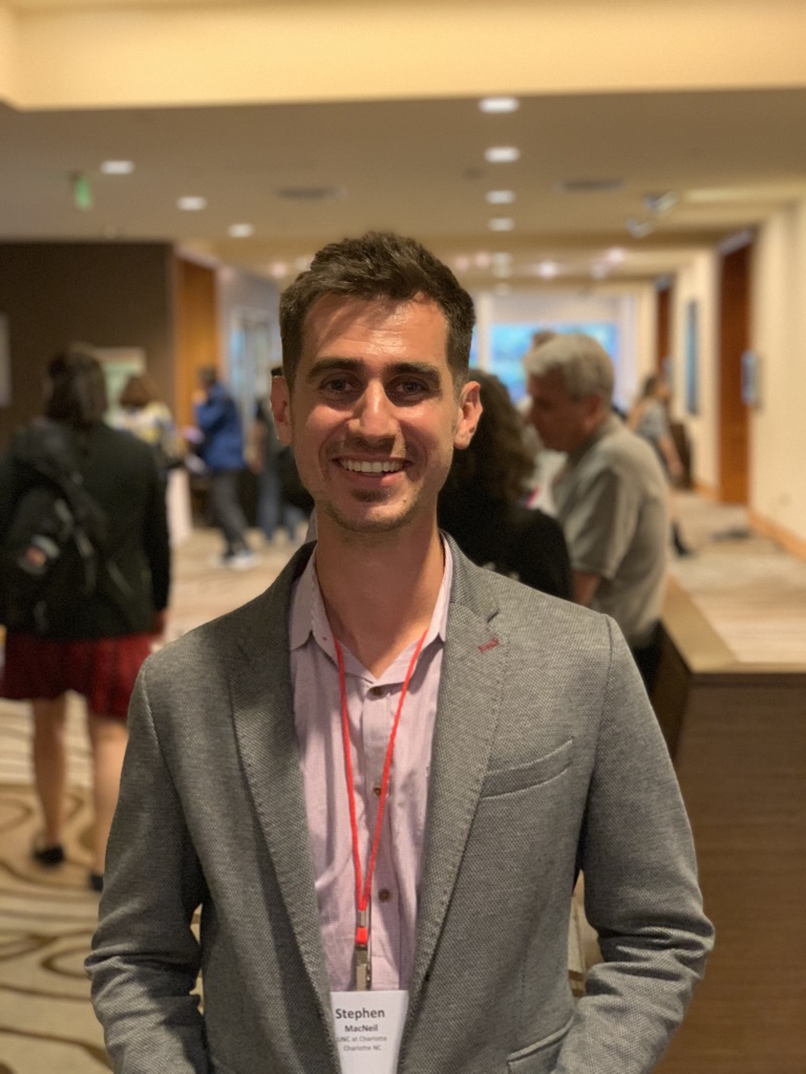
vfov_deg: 36.8
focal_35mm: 52
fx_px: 1614
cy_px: 537
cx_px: 403
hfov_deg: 28.0
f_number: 2.4
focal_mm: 6
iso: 640
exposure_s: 1/30
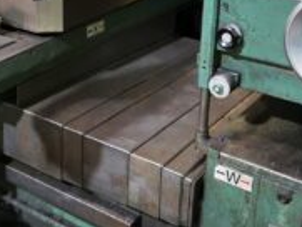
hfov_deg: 28.5
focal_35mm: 67
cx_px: 72
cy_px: 30
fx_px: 585
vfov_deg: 21.5
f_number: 1.6
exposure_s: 1/50
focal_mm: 5.56
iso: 320
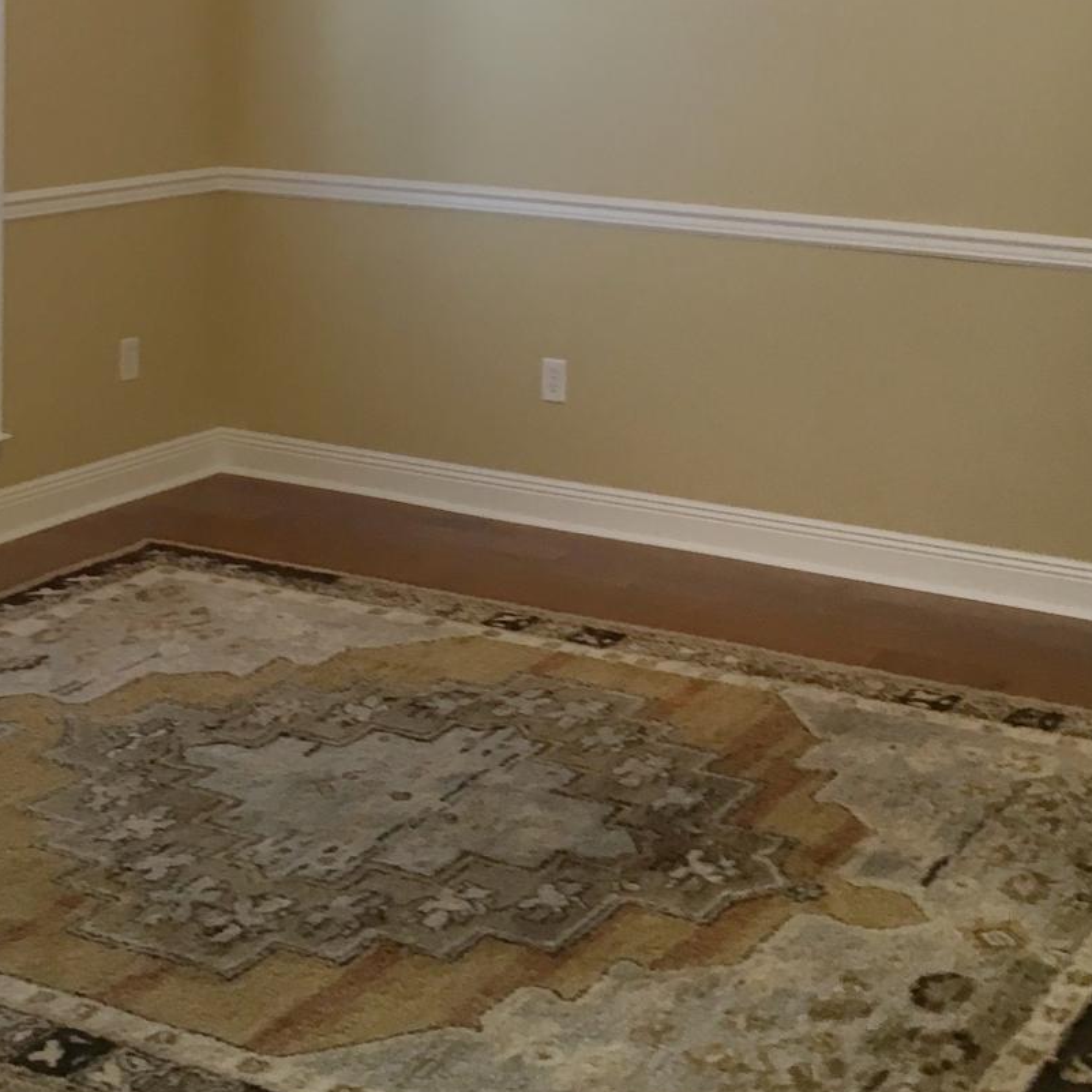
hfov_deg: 26.9
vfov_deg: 25.6
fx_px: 2284
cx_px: 492
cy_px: 5
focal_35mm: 64
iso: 50
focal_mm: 4.15
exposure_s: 1/30
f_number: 2.2
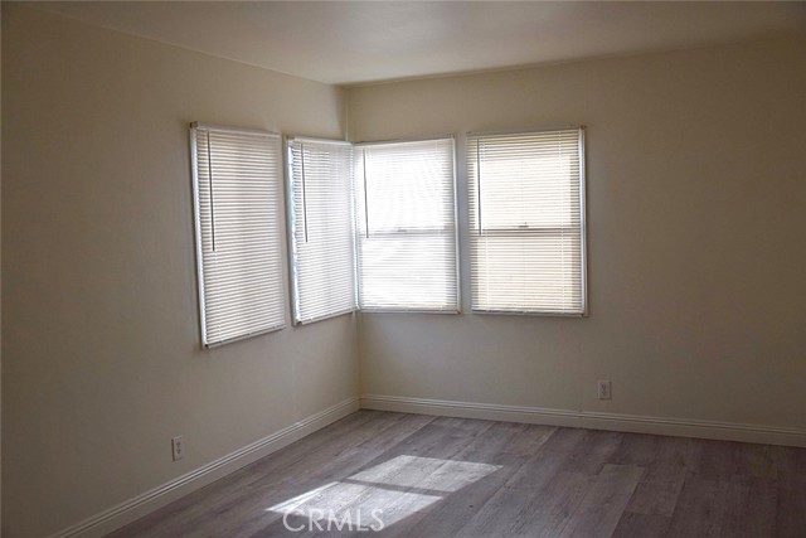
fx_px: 739
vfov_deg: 40.0
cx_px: 403
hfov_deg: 57.2
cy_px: 269
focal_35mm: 33
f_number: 3.8
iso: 200
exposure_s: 1/320
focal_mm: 22
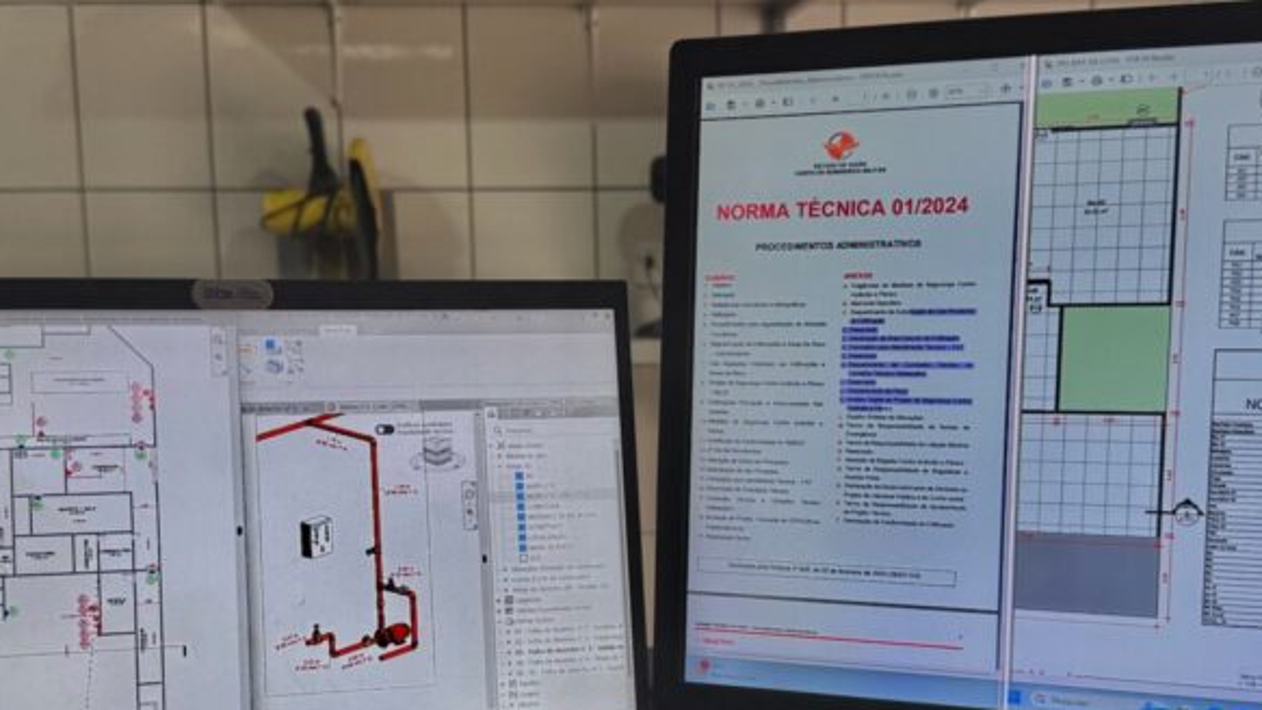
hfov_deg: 44.6
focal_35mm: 46
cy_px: 523
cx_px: 669
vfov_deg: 25.7
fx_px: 1539
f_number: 1.78
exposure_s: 1/121
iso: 64
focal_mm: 6.76
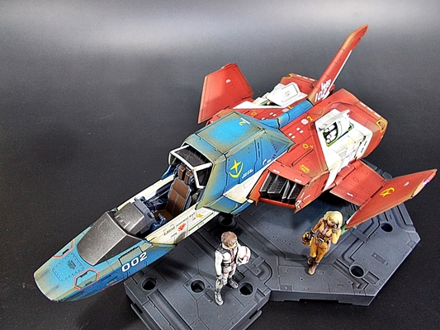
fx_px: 381
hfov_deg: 60.0
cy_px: 165
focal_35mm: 30
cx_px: 220
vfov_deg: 46.8
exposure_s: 1/13
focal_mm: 5.3
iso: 200
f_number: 3.4
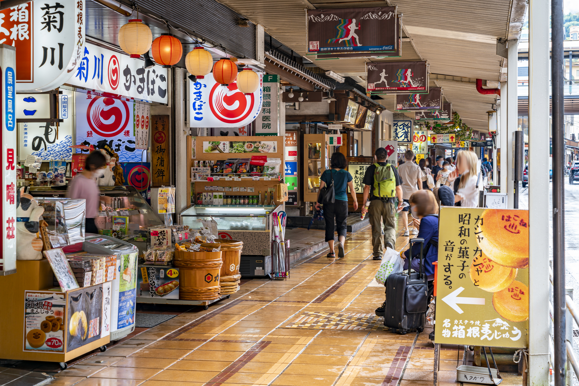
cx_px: 290
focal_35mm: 67
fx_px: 1078
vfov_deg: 20.3
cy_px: 193
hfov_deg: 30.1
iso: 100
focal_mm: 67
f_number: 8
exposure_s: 1/15
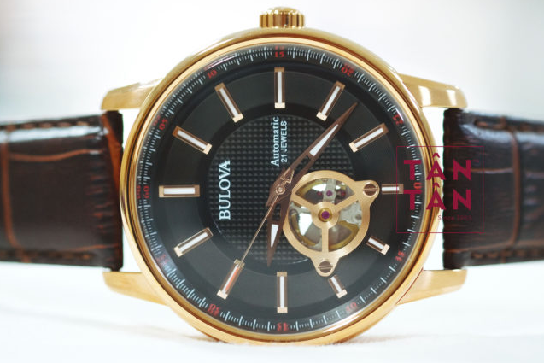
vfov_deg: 12.9
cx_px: 280
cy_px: 190
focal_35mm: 106
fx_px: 1602
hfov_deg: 19.3
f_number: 2.8
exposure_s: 1/125
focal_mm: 60
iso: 1000
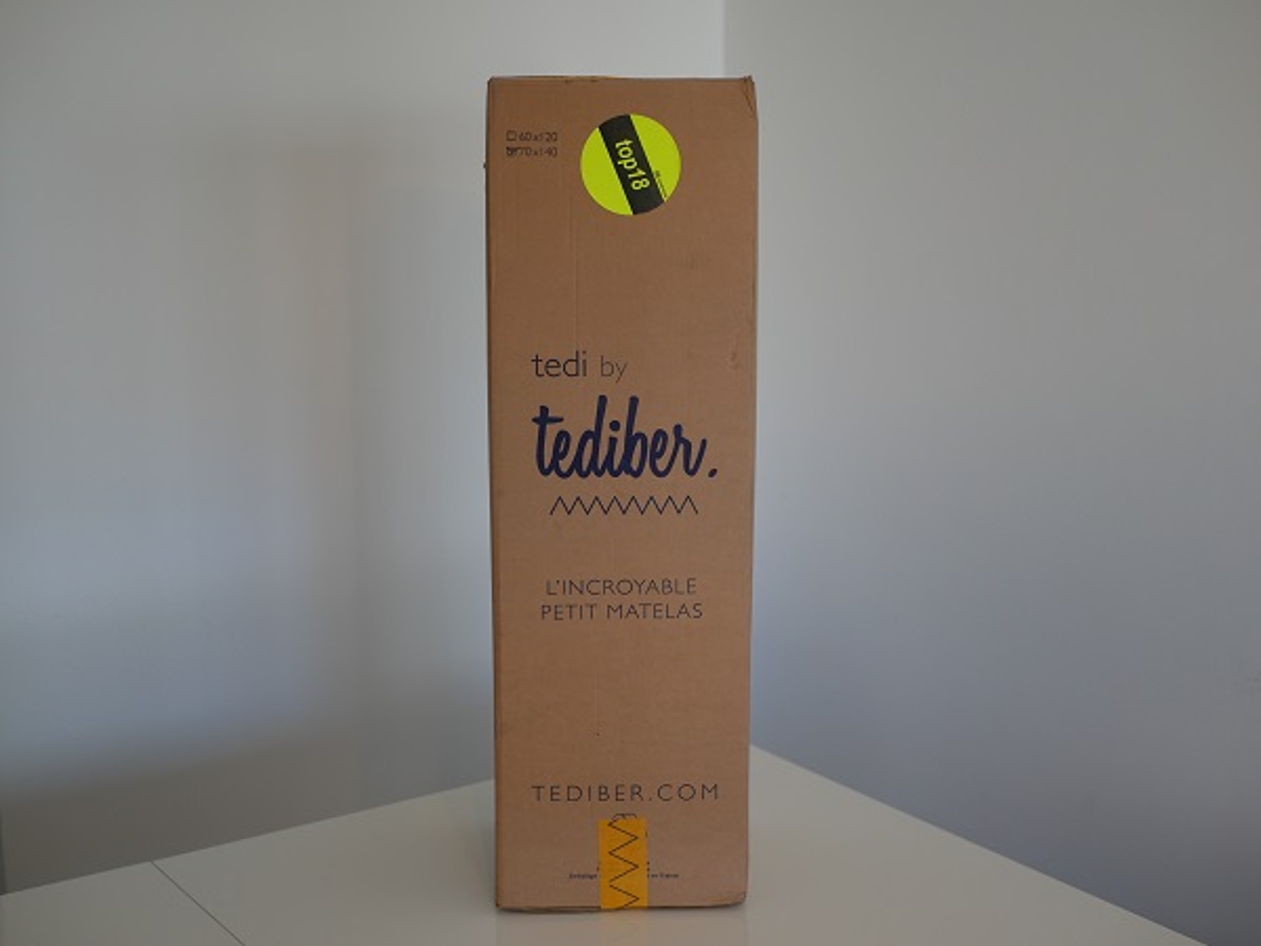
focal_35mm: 50
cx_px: 630
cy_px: 473
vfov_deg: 29.1
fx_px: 1821
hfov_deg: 38.2
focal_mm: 25
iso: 200
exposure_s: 1/80
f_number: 1.7
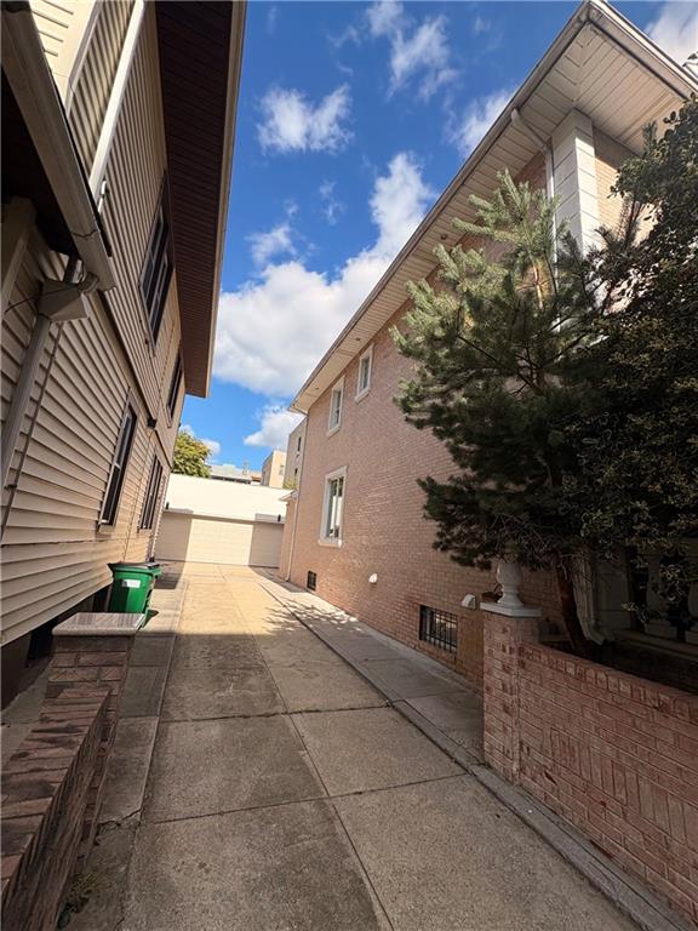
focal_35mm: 14
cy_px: 466
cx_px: 349
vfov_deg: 102.1
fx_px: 376
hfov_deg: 85.7
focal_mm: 2.22
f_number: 2.2
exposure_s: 1/2028
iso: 50
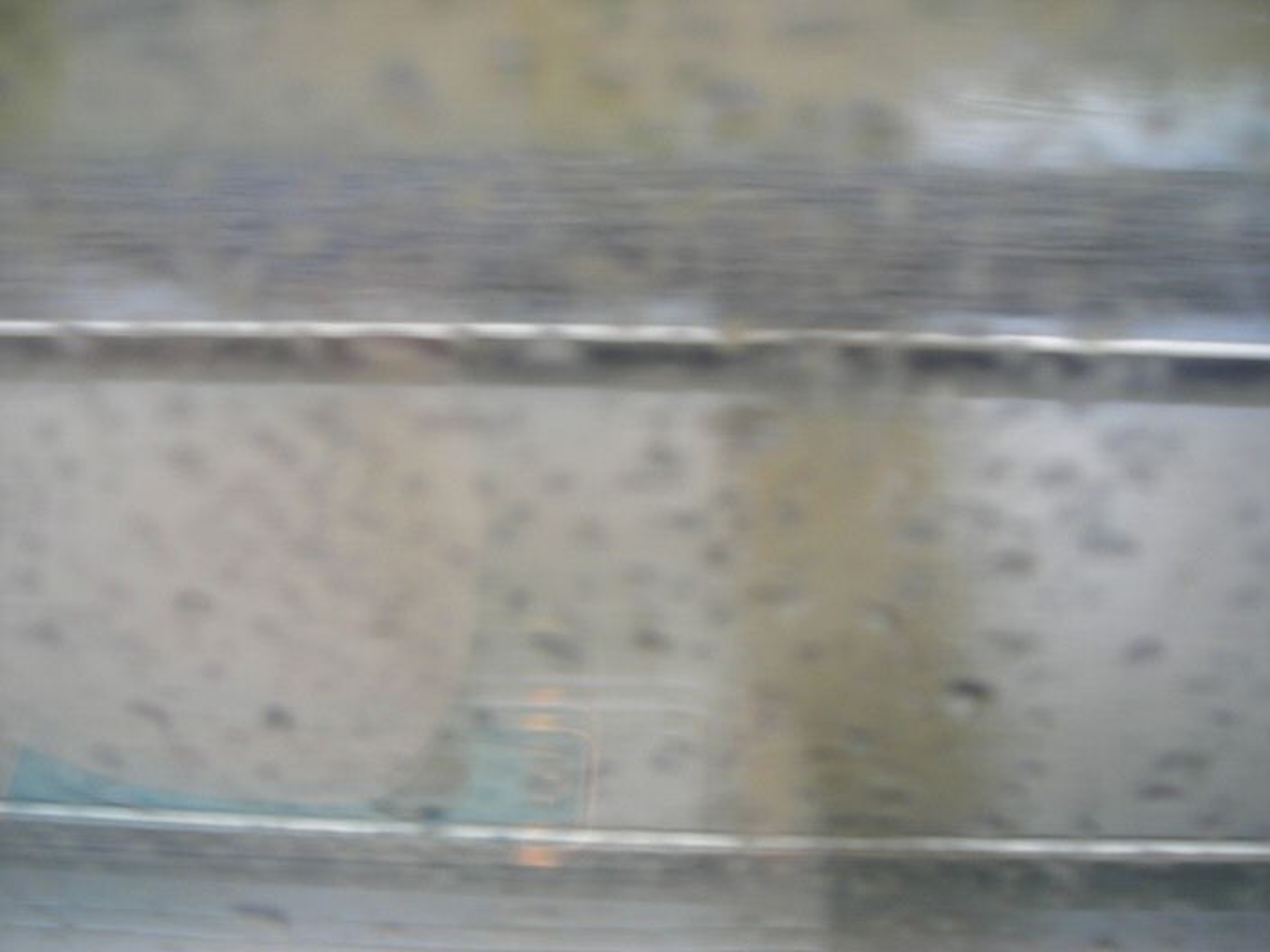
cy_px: 476
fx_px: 1394
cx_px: 635
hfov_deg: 49.0
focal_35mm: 38
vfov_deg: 37.7
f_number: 3.2
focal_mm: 6.3
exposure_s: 1/6.9
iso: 50
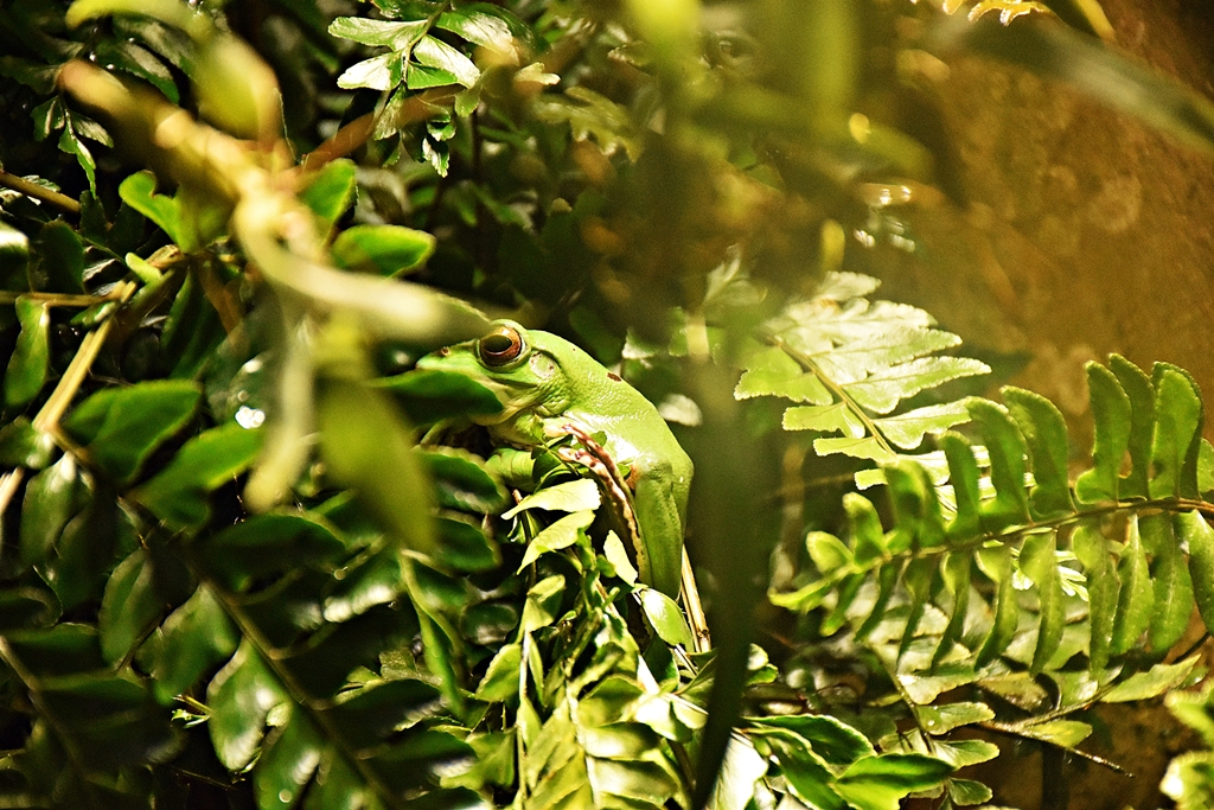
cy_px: 405
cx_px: 607
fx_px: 7082
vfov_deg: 6.5
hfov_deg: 9.8
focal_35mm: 210
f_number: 5.6
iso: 4500
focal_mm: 140
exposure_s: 1/500
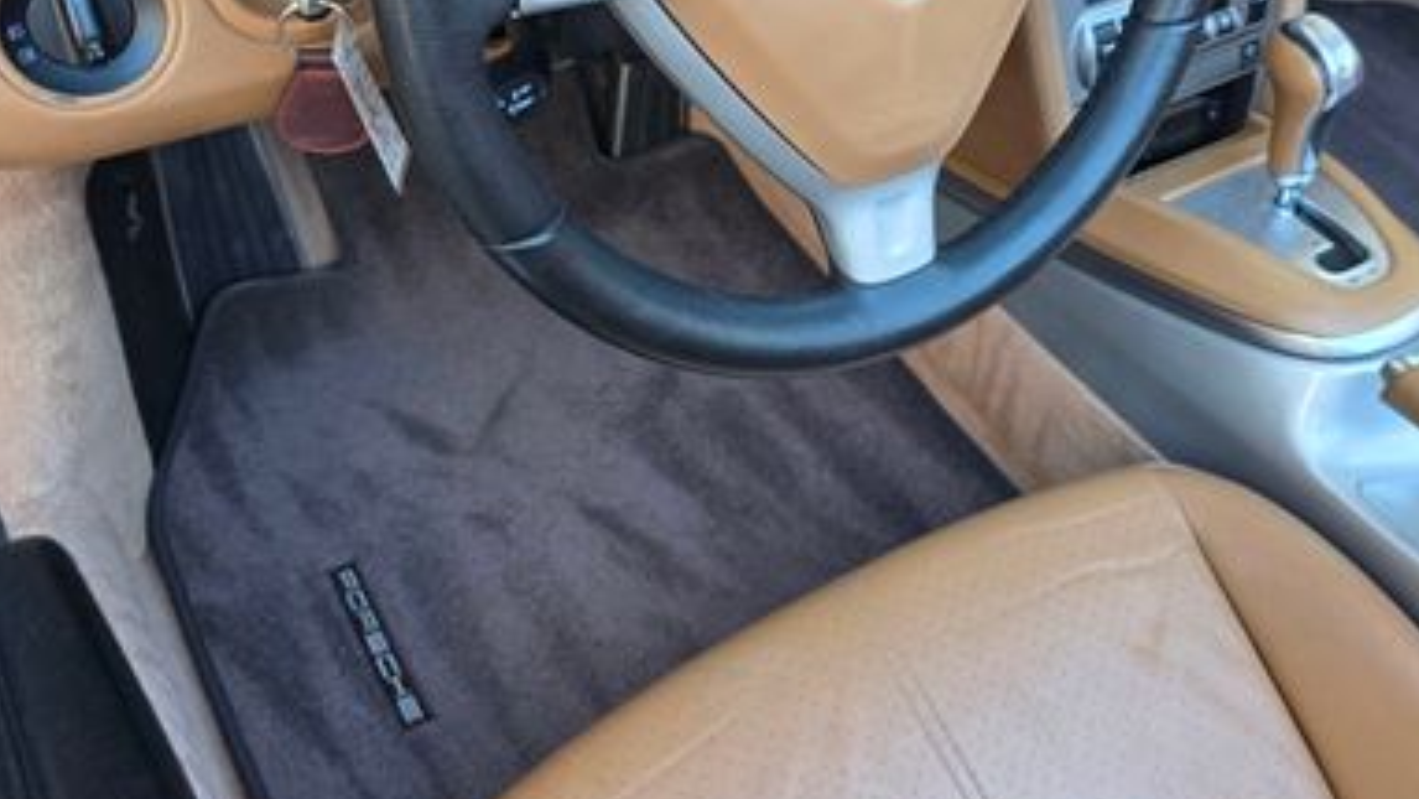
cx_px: 888
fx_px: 1581
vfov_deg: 27.7
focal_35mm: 42
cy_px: 141
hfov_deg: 47.9
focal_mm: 6.3
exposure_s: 1/180
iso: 100
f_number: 1.7
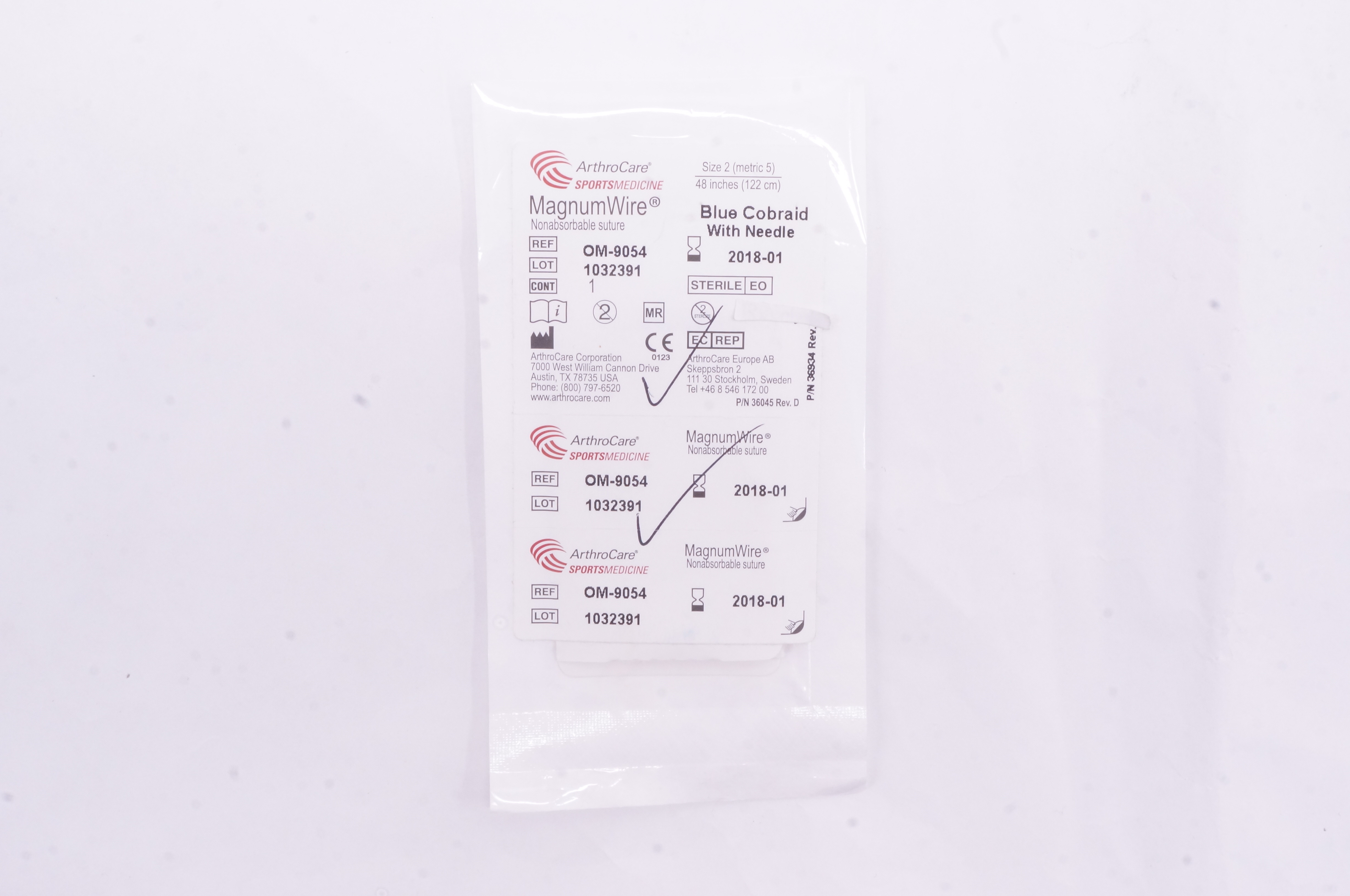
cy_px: 448
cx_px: 675
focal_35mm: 48
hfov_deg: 41.2
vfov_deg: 28.0
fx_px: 1798
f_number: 22
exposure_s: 1/20
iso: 1600
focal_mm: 32
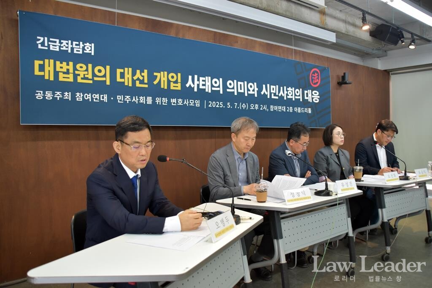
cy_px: 144
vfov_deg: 47.9
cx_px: 216
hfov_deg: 67.4
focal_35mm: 27
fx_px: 324
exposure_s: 1/160
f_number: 3.5
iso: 1000
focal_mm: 18
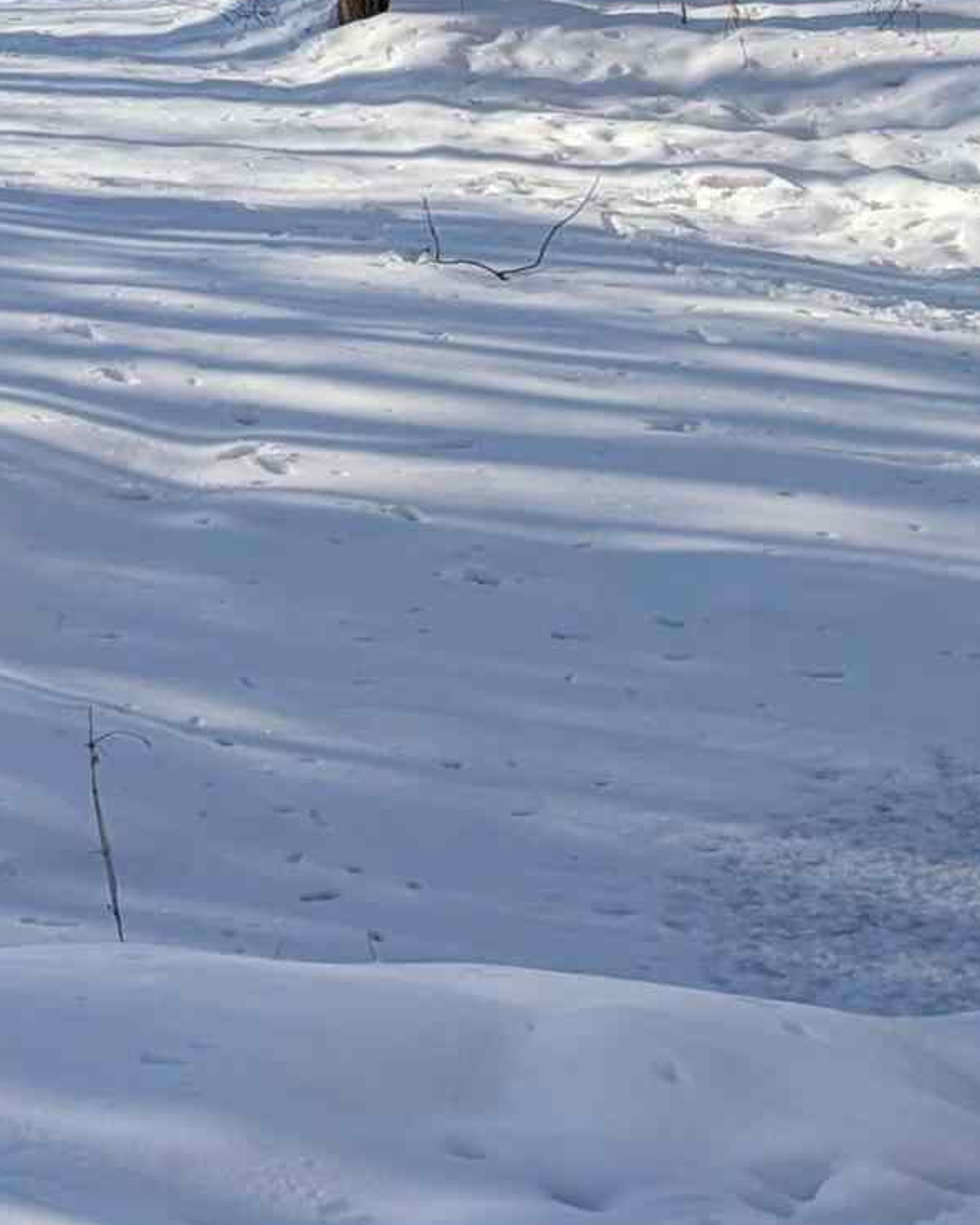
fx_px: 3517
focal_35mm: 97
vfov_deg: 17.9
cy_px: -555
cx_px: -624
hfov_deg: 14.5
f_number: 1.68
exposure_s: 1/1706
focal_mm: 6.9
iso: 22
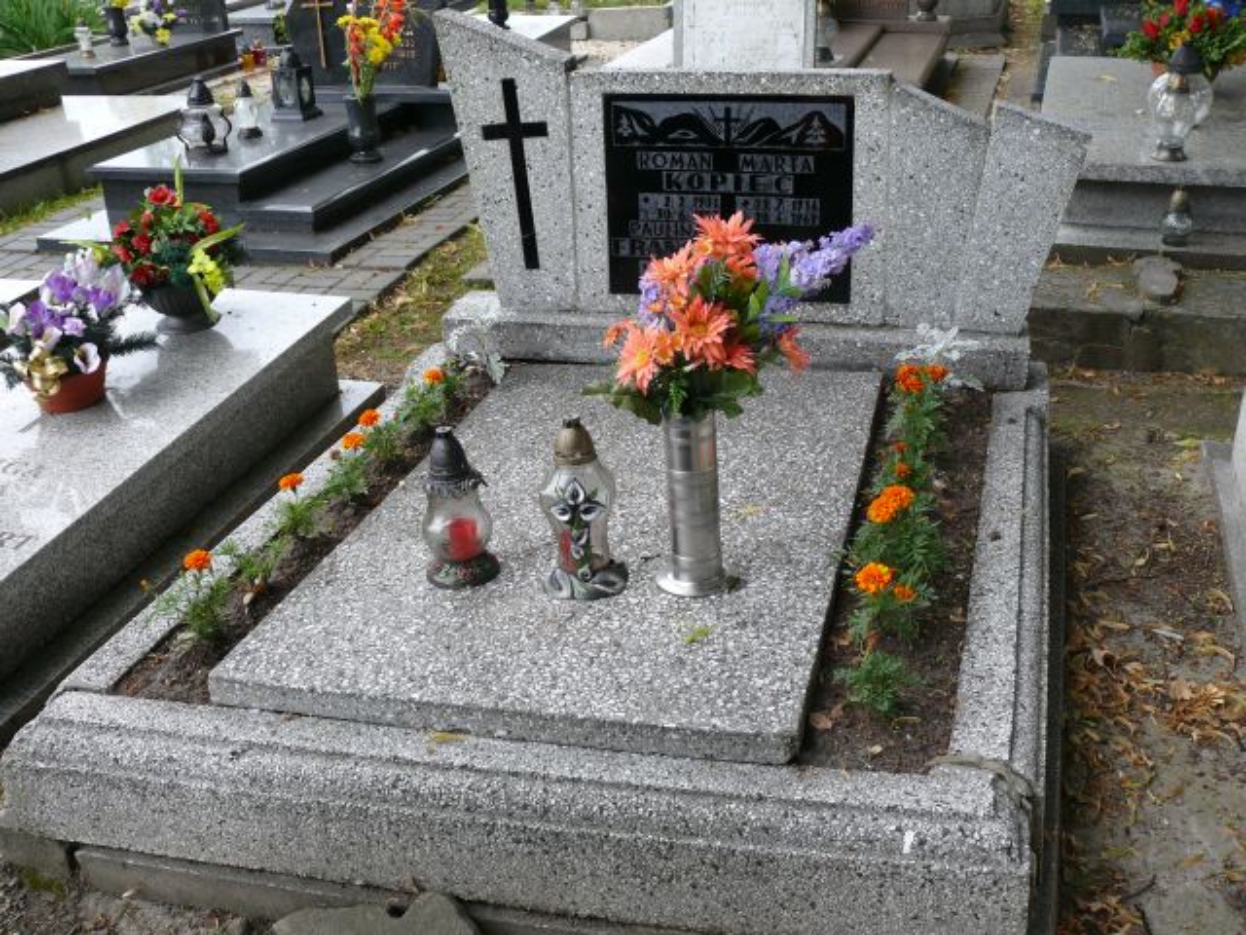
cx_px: 623
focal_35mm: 35
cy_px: 468
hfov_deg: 52.6
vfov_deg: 40.7
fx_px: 1260
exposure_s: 1/125
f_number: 2.8
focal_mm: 7.4
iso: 100
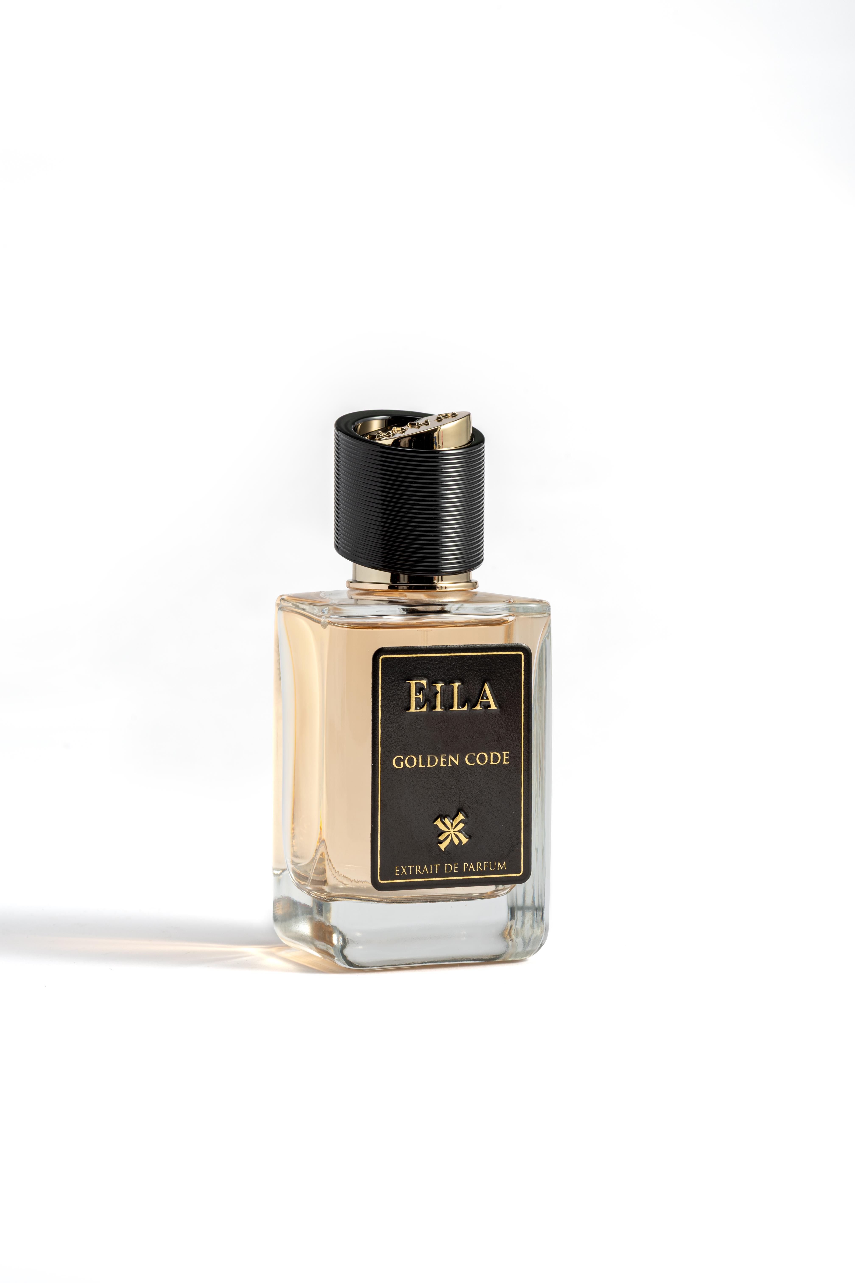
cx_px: 428
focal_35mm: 105
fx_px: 3740
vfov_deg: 19.5
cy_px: 642
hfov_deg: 13.0
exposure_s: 1/160
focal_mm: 105
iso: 100
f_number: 16
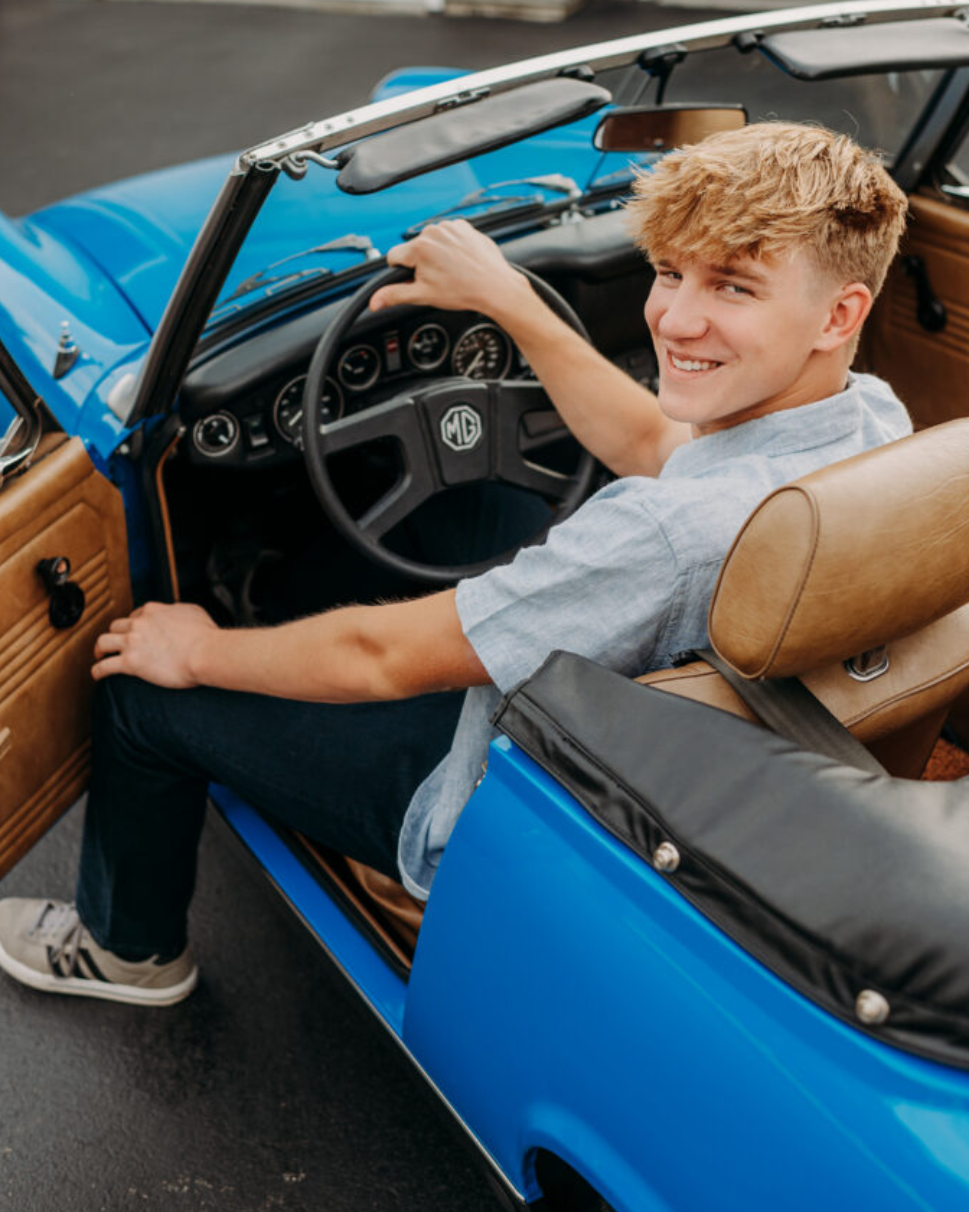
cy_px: 525
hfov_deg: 37.3
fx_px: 1434
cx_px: 488
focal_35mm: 40
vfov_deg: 45.7
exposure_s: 1/640
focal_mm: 35
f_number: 2.8
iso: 200
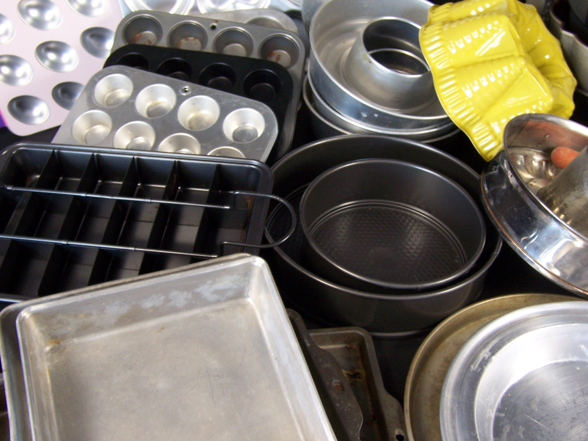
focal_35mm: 40
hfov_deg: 46.8
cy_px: 220
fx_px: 679
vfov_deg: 36.0
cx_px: 294
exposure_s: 1/8
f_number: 4
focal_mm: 6.7
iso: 140
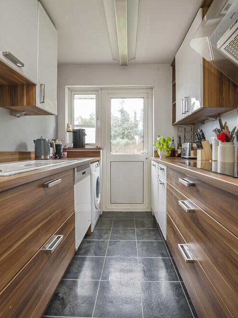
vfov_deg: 87.7
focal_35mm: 18
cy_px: 154
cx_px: 123
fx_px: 165
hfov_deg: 71.6
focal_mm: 12
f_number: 9
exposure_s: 1/2.5
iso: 320
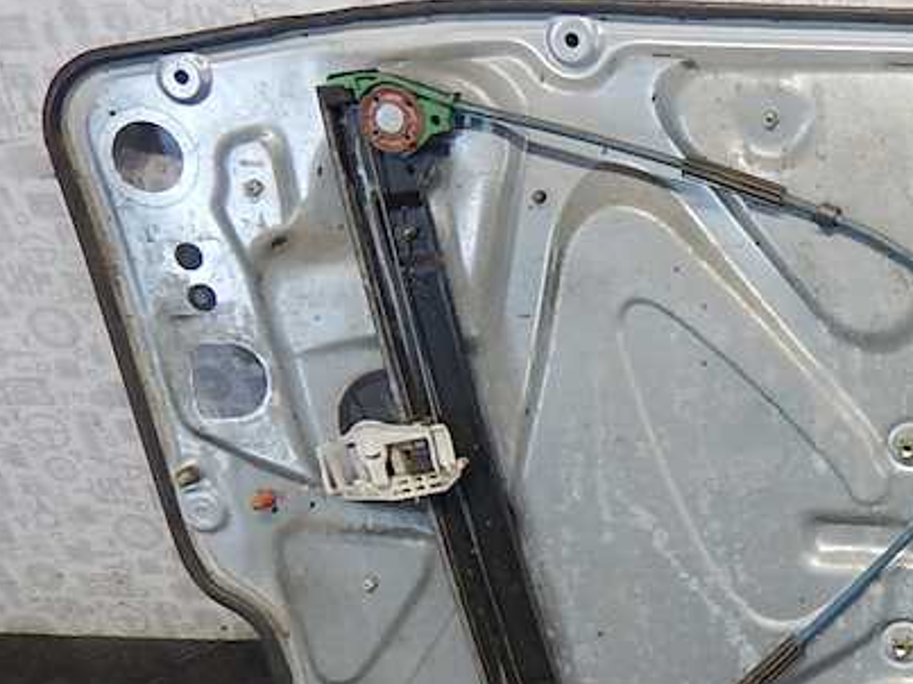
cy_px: 387
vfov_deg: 24.0
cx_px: 1069
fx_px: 1608
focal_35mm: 61
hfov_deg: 28.1
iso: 125
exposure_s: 1/80
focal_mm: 4.3
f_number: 2.8
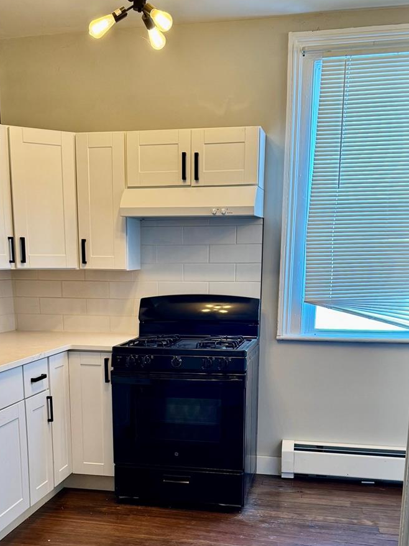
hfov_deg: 34.3
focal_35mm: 42
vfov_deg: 43.2
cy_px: 419
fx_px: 662
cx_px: 170
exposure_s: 1/60
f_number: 1.78
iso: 125
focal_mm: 6.76
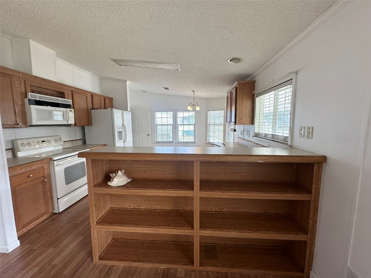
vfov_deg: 85.7
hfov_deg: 102.1
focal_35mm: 14
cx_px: 186
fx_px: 150
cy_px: 139
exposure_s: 1/120
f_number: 2.2
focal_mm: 2.22
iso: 50
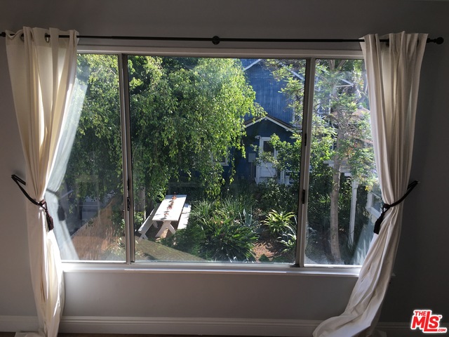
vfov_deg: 48.2
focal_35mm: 29
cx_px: 224
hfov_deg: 61.7
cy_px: 168
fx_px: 376
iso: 25
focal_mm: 4.15
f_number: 2.2
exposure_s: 1/334
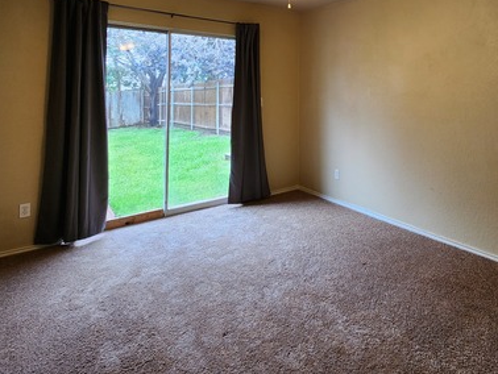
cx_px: 329
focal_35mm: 22
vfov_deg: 57.6
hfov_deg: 74.2
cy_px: 87
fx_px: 317
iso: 160
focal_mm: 2.2
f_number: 2.2
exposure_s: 1/60
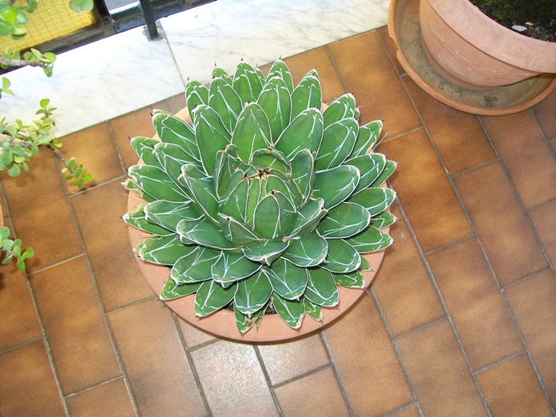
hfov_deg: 54.0
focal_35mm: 34
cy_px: 208
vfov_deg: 41.8
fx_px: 546
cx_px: 278
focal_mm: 6.1
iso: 160
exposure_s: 1/60
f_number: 2.7
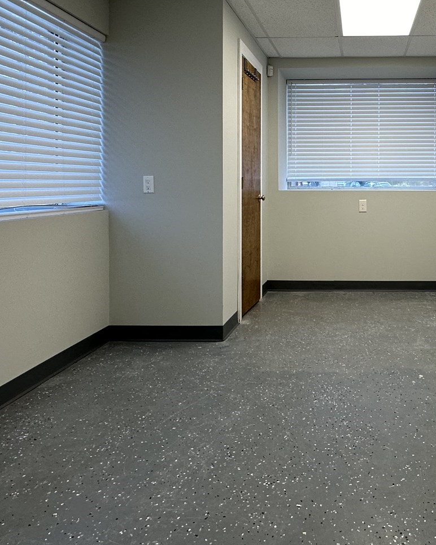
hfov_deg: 47.5
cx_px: 343
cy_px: 185
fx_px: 468
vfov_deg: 59.2
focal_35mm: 29
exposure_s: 1/120
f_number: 2.2
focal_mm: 2.22
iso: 100
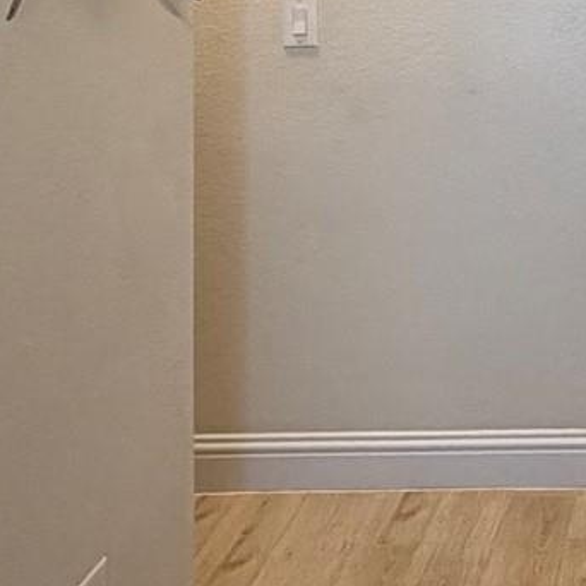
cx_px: 807
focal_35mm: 74
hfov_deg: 20.8
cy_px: -206
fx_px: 1417
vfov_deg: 20.9
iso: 200
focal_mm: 2.22
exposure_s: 1/60
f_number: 2.2
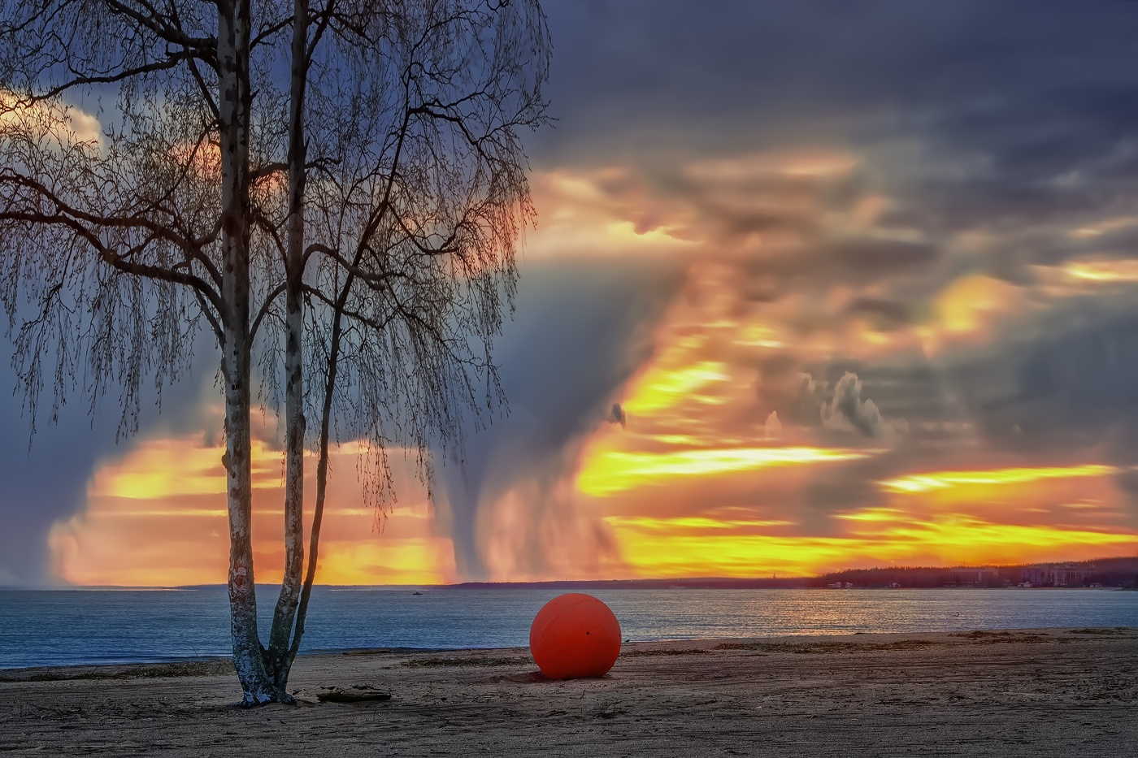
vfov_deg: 17.9
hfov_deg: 26.7
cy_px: 379
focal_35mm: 76
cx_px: 569
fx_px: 2402
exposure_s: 1/5
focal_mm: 50
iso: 200
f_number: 14
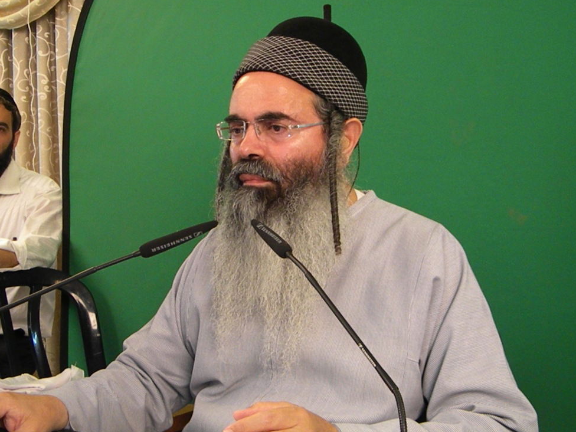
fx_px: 716
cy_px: 208
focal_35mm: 43
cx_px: 289
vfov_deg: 33.6
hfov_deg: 43.9
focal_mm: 7.3
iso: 720
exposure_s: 1/93.5
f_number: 3.8
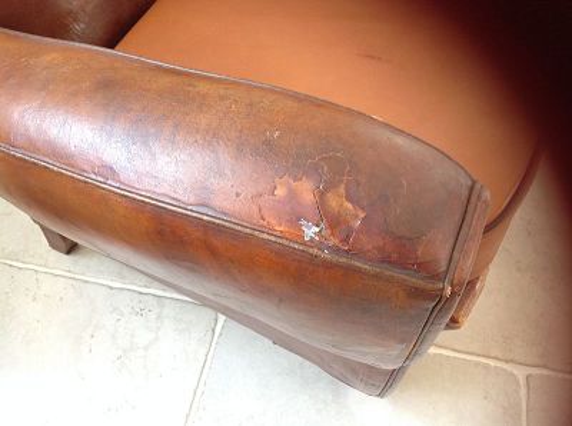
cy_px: 213
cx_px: 286
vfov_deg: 40.5
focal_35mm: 35
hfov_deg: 52.7
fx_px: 577
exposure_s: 1/15
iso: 125
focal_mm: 4.28
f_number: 2.4
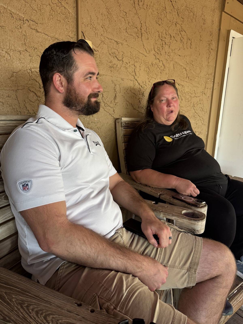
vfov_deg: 71.6
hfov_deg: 56.8
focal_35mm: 24
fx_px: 225
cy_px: 162
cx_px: 122
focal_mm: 6.76
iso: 250
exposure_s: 1/60
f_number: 1.78
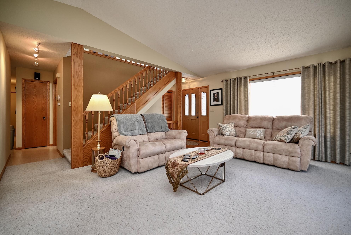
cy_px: 118
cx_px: 176
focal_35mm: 14
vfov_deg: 81.3
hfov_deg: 104.2
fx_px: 137
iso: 500
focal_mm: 14
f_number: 4.5
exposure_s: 1/80
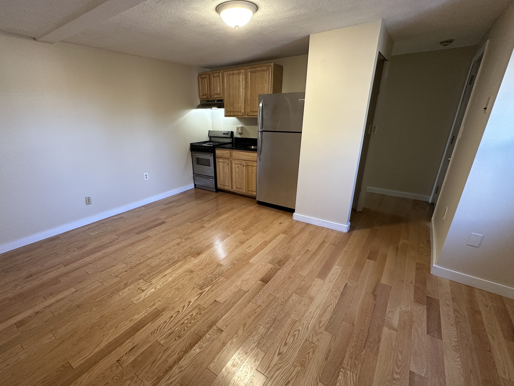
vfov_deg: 78.0
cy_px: 206
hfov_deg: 94.3
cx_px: 237
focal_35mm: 16
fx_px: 238
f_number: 2.2
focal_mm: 2.22
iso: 250
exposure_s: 1/60
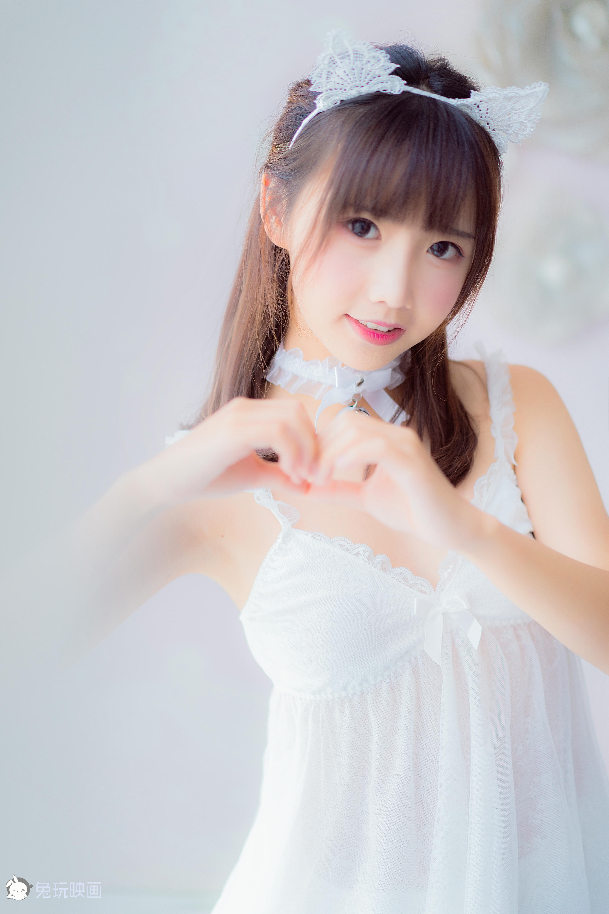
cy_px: 457
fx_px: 1395
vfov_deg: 36.2
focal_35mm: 55
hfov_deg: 24.6
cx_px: 304
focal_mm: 55
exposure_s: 1/125
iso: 200
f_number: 1.8
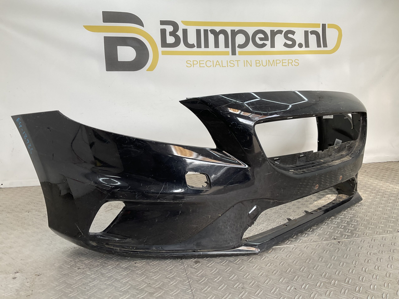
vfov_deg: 48.2
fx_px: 334
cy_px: 150
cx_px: 200
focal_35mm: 29
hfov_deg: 61.7
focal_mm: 3
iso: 16
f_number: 1.8
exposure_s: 1/180
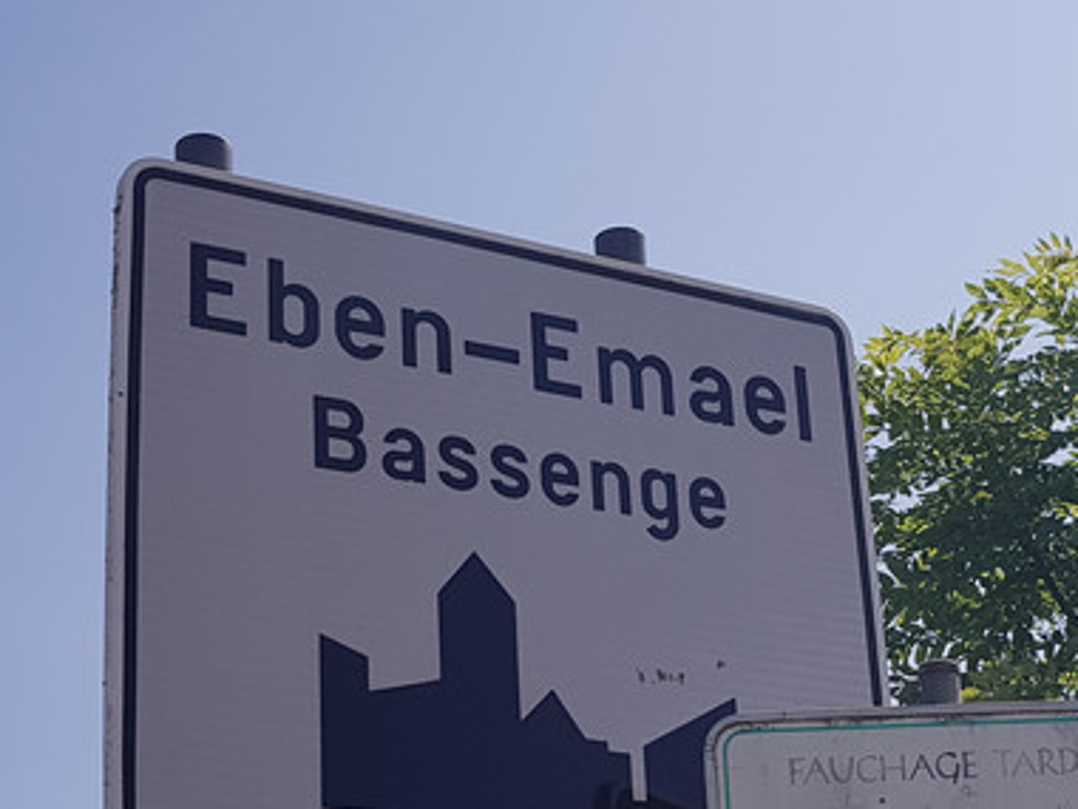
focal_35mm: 73
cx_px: 708
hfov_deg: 26.5
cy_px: 539
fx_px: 2273
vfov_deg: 20.1
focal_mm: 4.3
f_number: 1.7
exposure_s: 1/3936
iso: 40
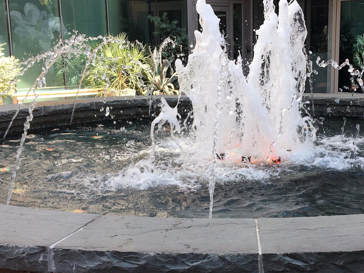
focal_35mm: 61
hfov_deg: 31.5
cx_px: 238
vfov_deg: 23.9
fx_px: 641
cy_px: 176
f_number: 2.2
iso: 25
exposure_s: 1/314
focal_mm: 4.15
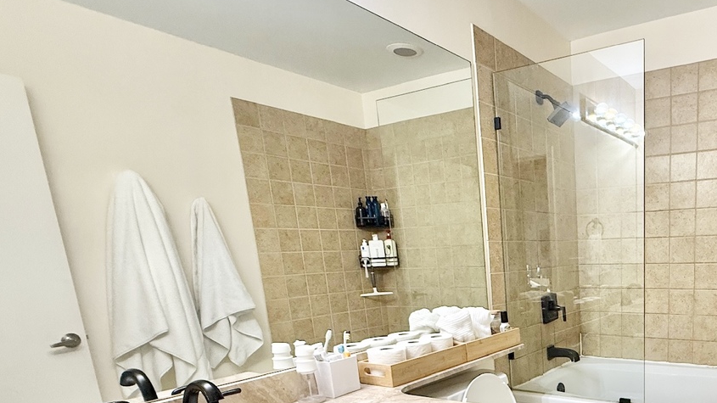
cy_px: 350
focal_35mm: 26
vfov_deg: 41.4
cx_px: 578
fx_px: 494
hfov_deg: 65.2
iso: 250
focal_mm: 2.22
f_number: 2.2
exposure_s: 1/120
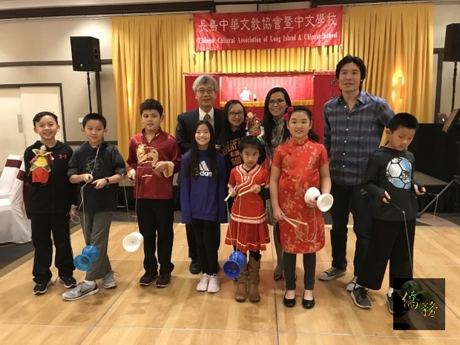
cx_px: 230
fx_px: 372
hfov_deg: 63.4
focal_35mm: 28
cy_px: 172
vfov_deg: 49.7
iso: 100
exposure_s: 1/12
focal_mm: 3.99
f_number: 1.8
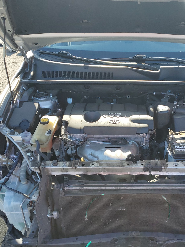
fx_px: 250
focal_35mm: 35
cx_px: 130
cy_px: 124
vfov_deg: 52.6
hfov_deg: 40.0
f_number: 1.5
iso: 50
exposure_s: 1/588
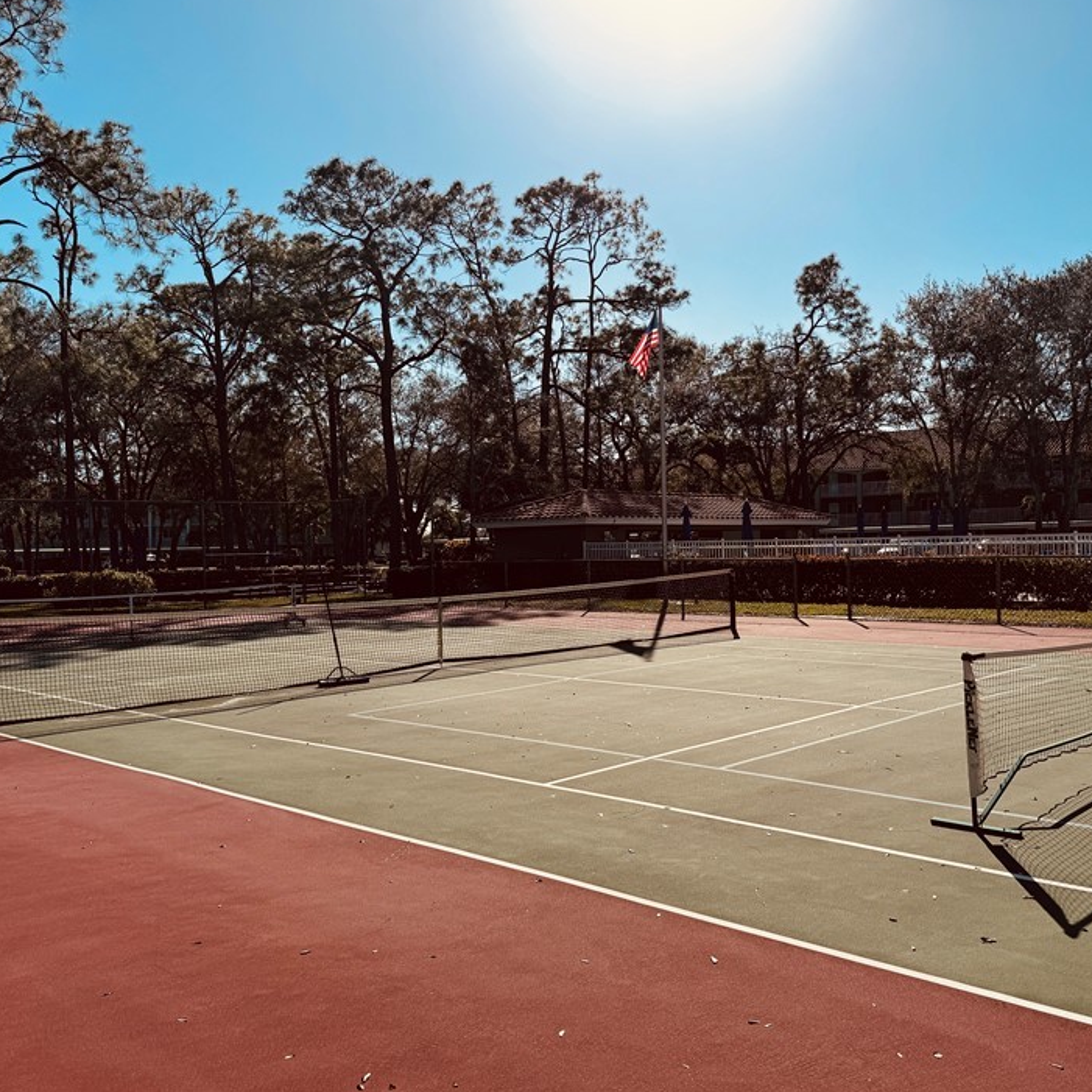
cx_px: 642
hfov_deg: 52.3
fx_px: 1106
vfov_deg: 52.5
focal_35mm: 31
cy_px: 550
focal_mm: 6.86
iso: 80
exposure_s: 1/7937
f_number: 1.78
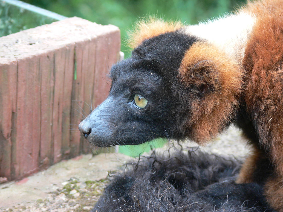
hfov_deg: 11.4
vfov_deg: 8.6
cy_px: 106
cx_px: 142
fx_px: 1414
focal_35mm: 173
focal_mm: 36.5
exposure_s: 1/30
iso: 100
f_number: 3.6
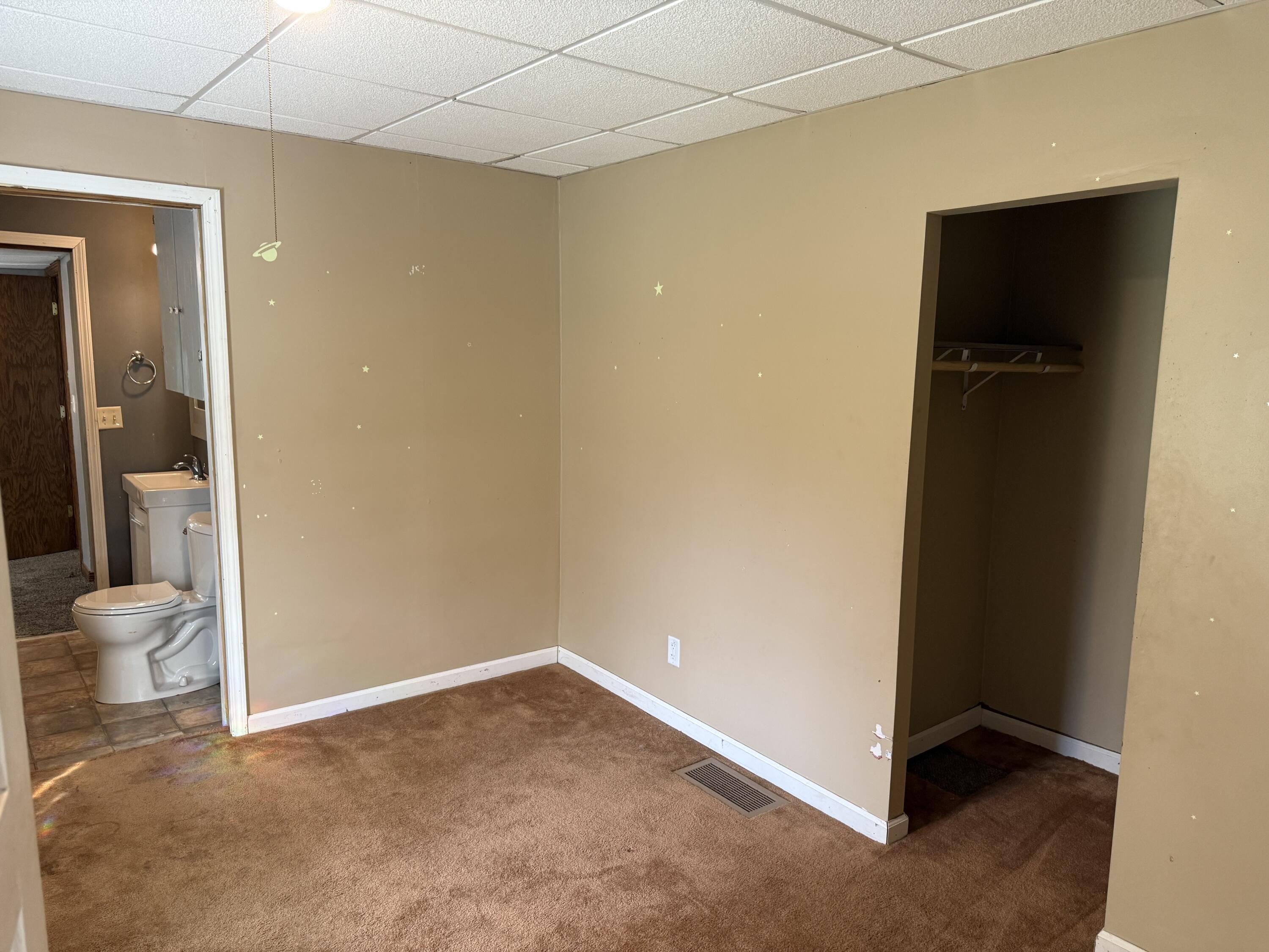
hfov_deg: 71.6
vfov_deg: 56.8
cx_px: 634
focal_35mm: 24
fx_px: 880
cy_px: 476
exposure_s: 1/60
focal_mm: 6.76
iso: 200
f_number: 1.78
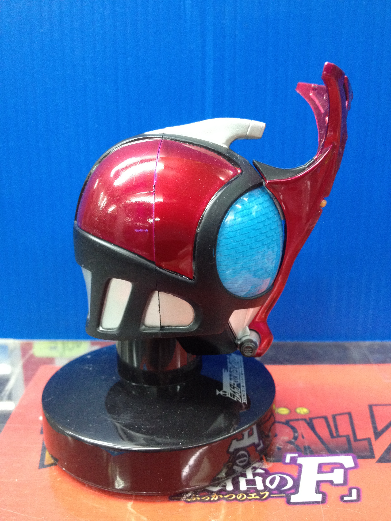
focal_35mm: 35
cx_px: 196
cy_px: 260
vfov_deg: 52.6
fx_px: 527
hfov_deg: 40.7
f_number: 2.4
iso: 250
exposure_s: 1/20
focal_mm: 4.28
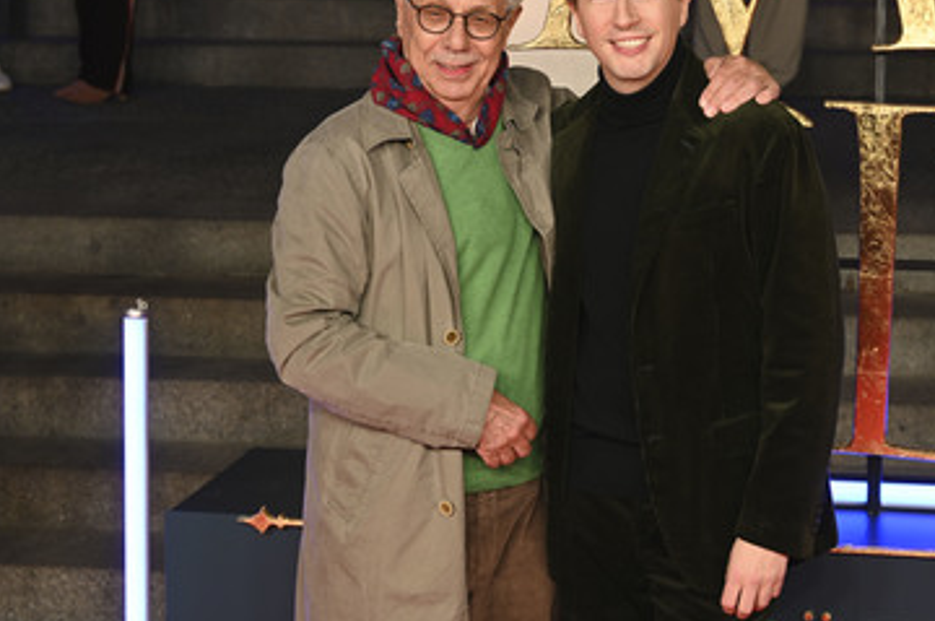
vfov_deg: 14.5
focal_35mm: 94
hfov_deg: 21.7
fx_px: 2438
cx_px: 539
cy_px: 268
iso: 640
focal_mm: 75
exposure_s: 1/125
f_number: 5.6
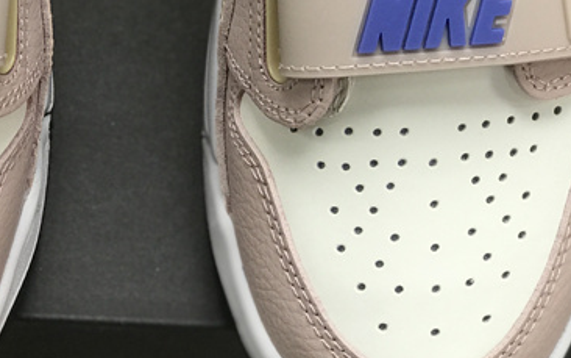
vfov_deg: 10.7
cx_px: 158
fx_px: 1899
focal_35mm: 122
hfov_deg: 17.0
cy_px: 96
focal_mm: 6.6
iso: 32
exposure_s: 1/50
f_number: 2.8
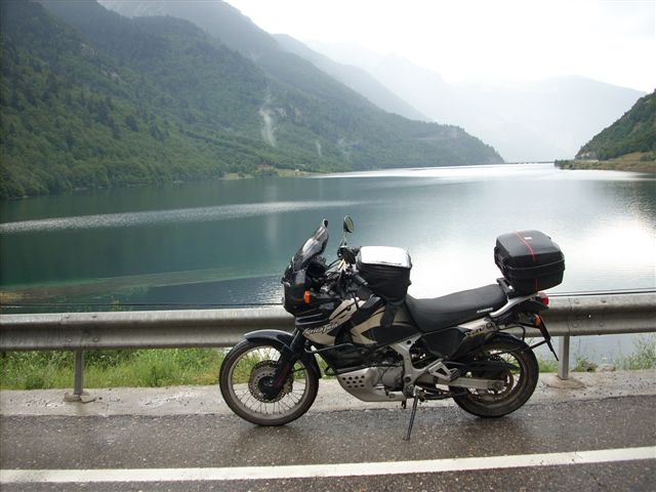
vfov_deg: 38.7
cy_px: 246
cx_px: 328
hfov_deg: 50.1
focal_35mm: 37
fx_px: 701
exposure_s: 1/120
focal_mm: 6.2
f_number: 2.8
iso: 64
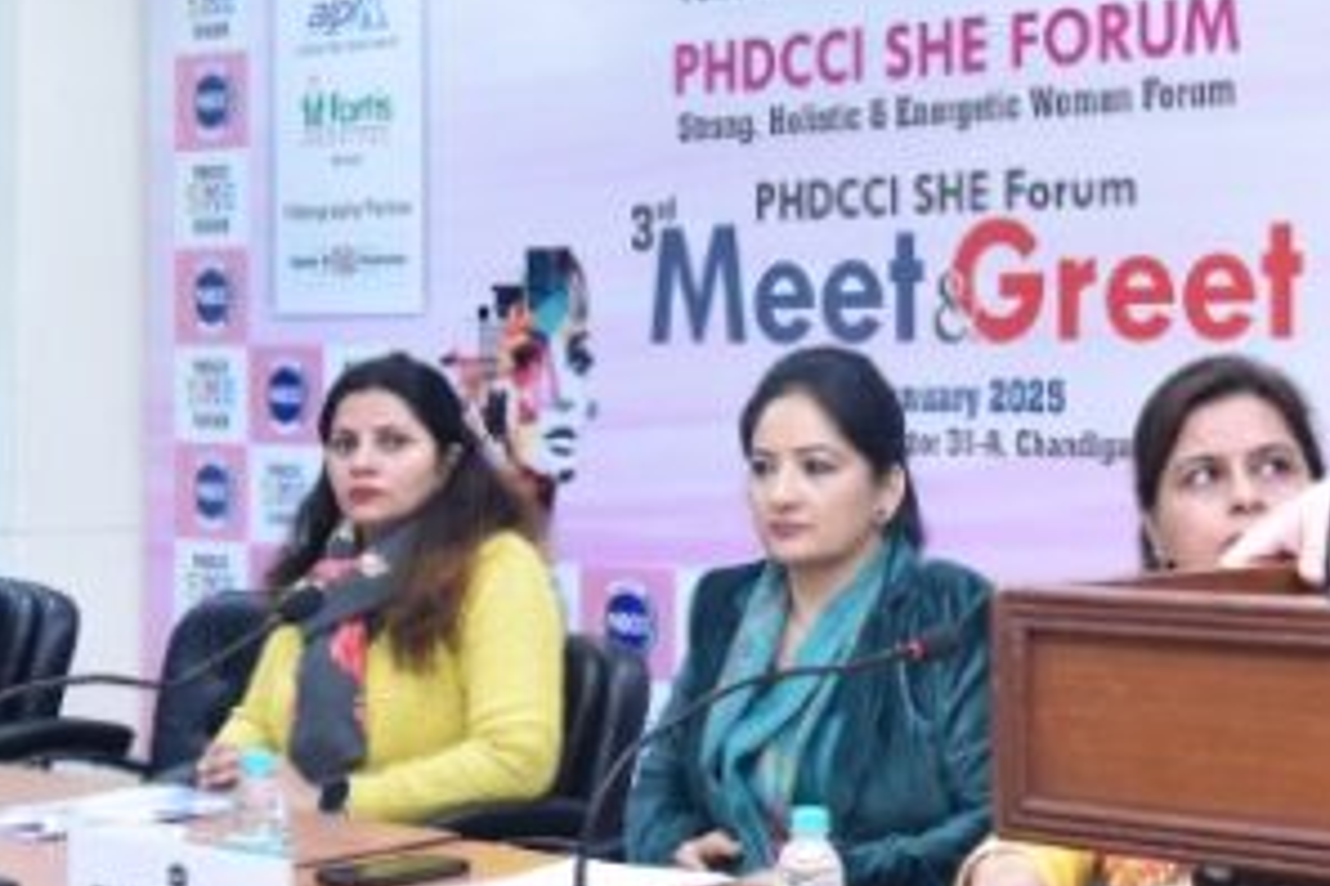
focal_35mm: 75
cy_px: 365
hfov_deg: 26.8
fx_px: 2771
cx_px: 909
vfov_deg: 18.2
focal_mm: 32
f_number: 5.6
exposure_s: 1/100
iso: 3200
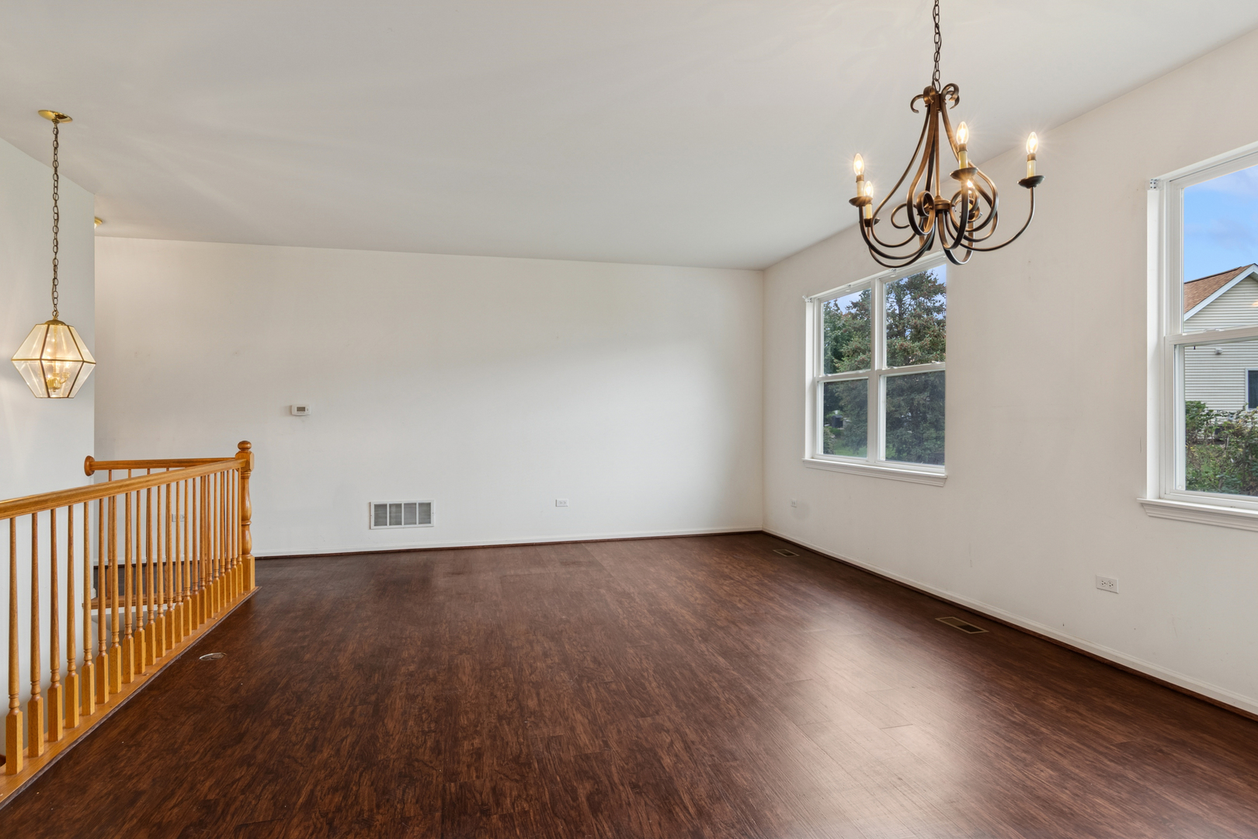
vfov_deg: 67.4
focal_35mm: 18
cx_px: 629
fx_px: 629
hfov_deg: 90.0
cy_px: 420
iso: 250
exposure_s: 1/13
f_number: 8
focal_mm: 12
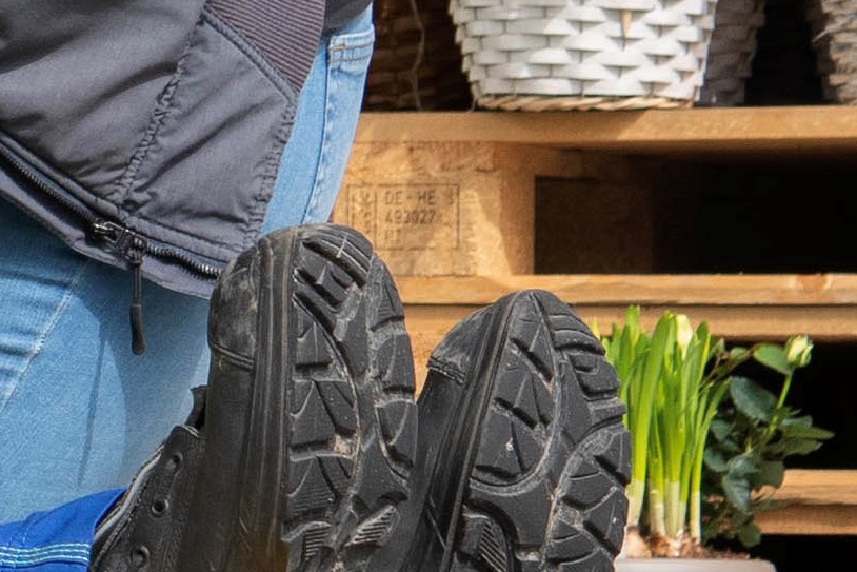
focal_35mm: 245
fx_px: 5833
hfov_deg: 7.7
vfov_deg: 5.5
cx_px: -1353
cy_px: -346
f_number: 5
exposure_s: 1/1250
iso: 500
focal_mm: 30
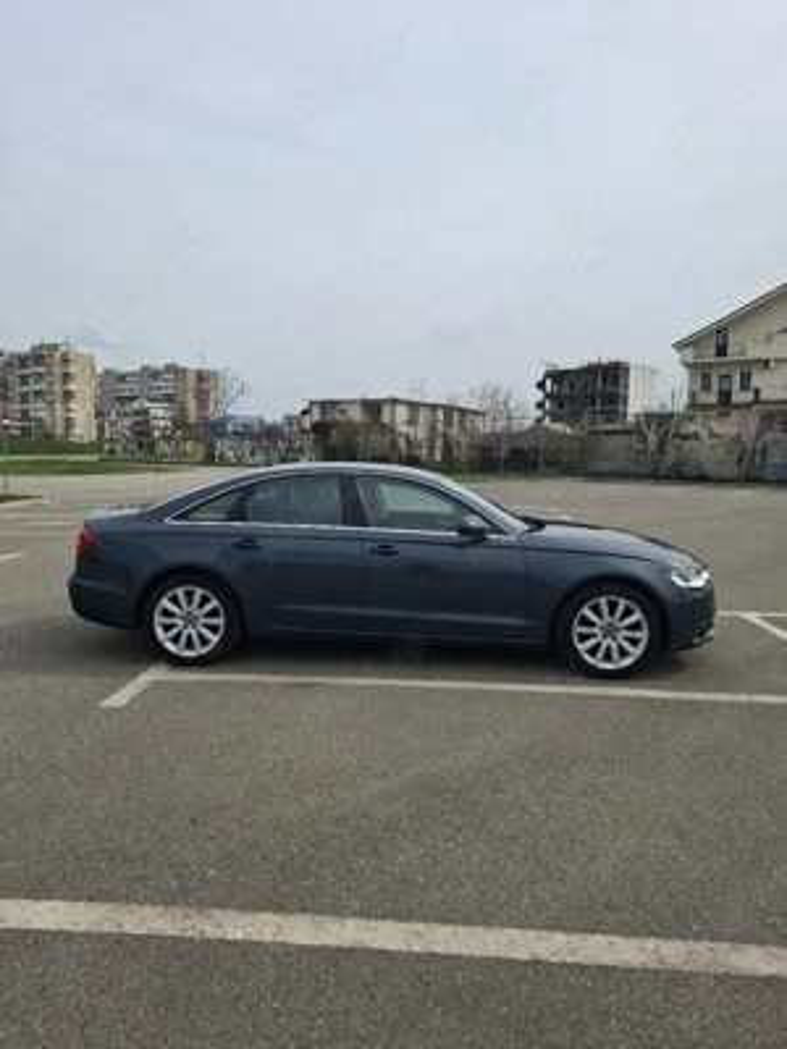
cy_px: 524
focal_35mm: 23
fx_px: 697
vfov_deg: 73.9
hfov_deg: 58.9
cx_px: 394
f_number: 1.8
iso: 50
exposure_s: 1/2500
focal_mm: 5.54
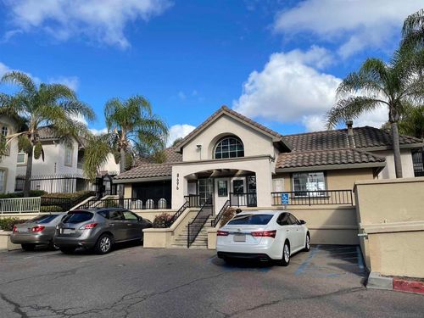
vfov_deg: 53.1
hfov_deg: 67.3
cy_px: 159
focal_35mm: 26
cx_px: 212
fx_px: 318
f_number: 1.6
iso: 32
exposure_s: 1/3040
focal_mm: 4.2
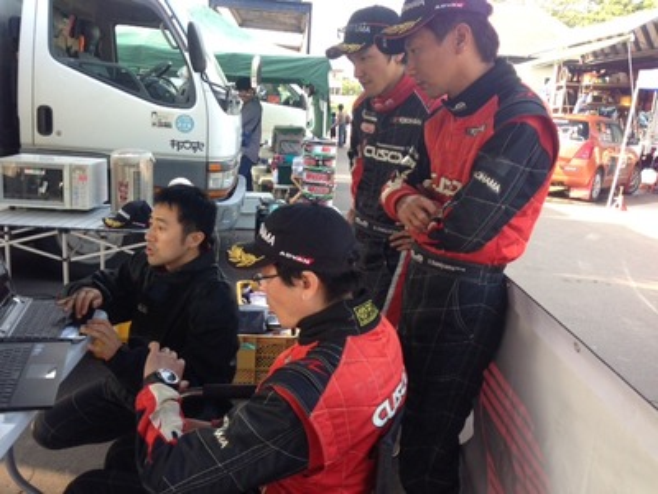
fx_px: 627
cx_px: 329
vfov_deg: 42.9
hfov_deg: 55.4
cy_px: 247
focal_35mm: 33
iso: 80
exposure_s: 1/120
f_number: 2.4
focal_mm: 4.12
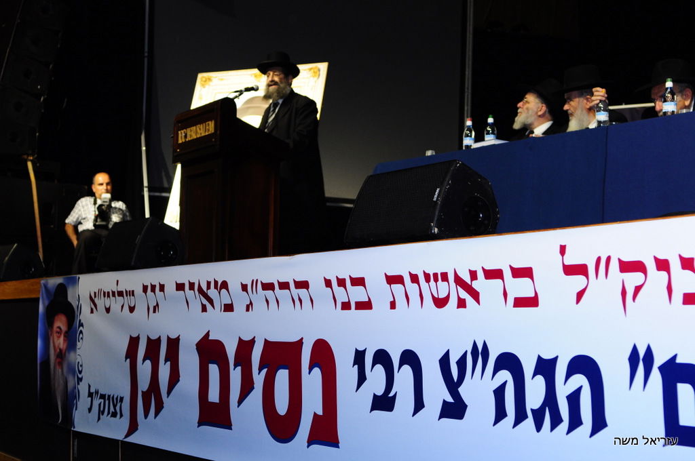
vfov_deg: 23.7
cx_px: 348
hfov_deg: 35.1
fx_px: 1099
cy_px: 230
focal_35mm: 57
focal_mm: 38
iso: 800
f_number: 4
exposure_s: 1/60
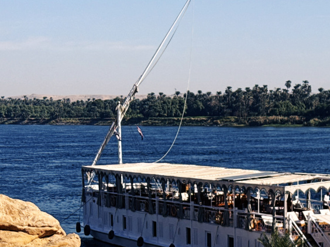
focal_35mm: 109
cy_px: 276
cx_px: 258
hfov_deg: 17.9
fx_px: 1039
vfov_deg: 13.3
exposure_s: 1/7874
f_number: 1.8
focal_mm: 6.8
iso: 64
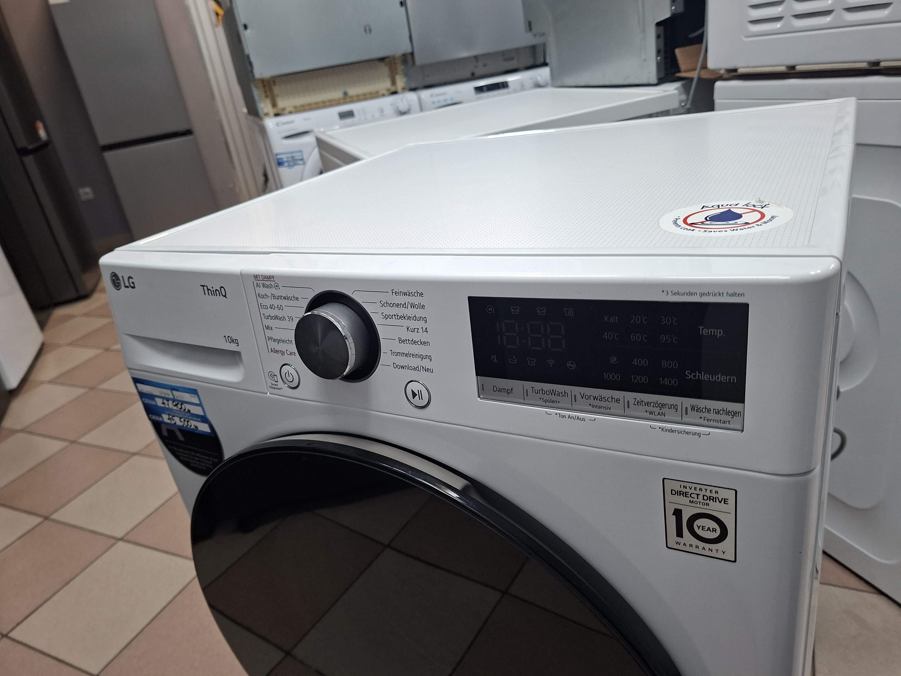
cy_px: 338
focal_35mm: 23
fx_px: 599
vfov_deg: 58.9
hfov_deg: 73.9
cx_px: 450
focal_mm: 5.54
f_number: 1.8
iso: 320
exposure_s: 1/100
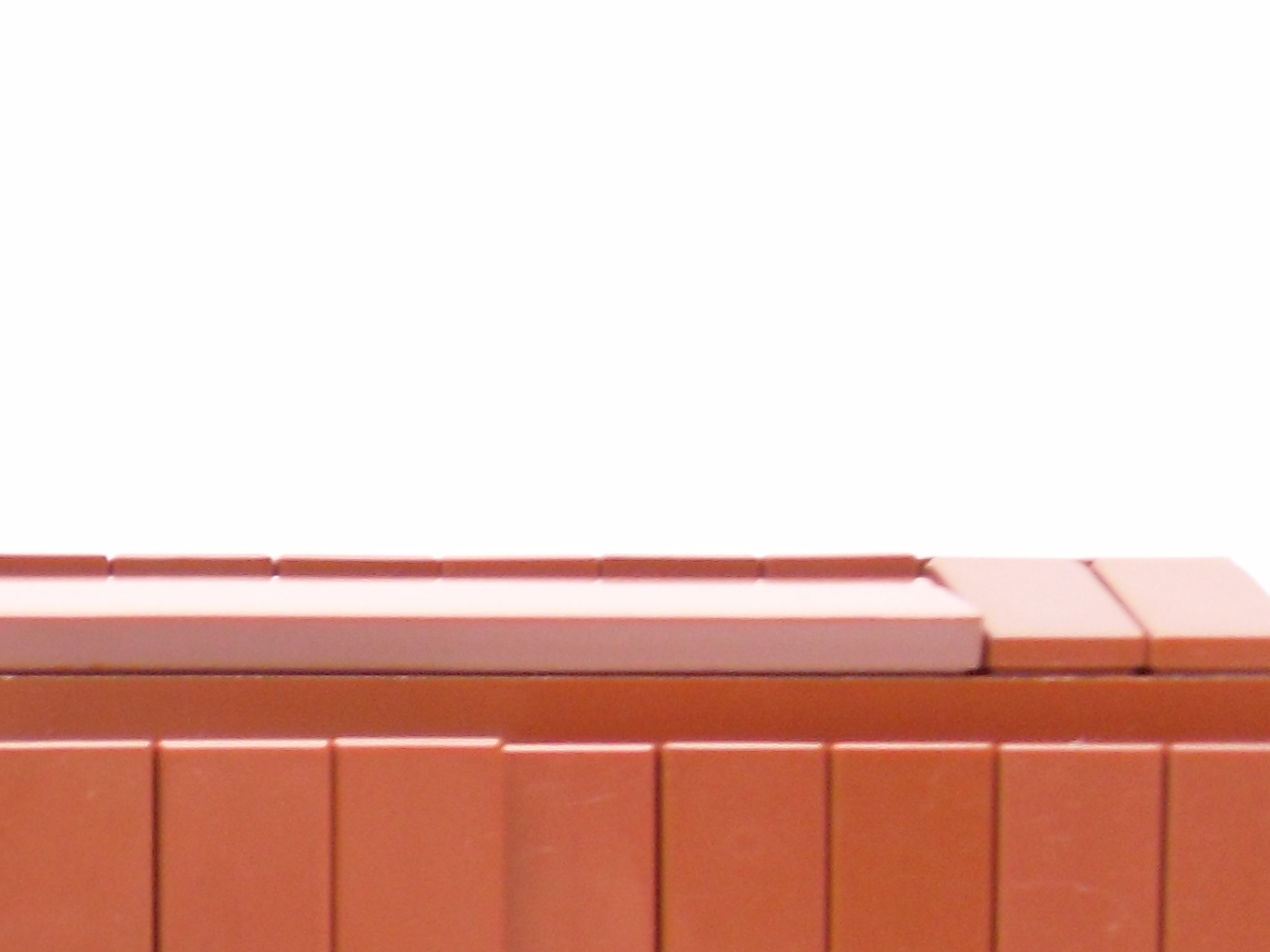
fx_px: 3853
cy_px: 1397
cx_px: -514
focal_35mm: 105
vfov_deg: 13.4
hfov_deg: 17.2
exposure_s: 1/58
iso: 100
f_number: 2.8
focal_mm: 6
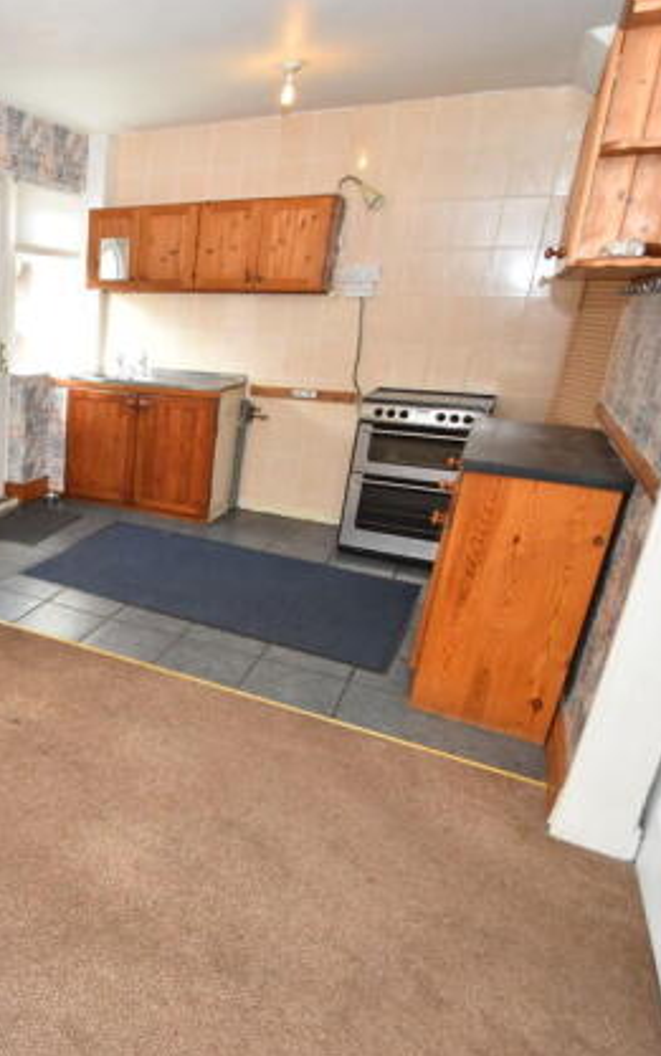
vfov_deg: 74.8
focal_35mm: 24
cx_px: -4
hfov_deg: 43.6
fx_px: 691
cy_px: 525
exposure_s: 1/100
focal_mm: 10
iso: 800
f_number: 5
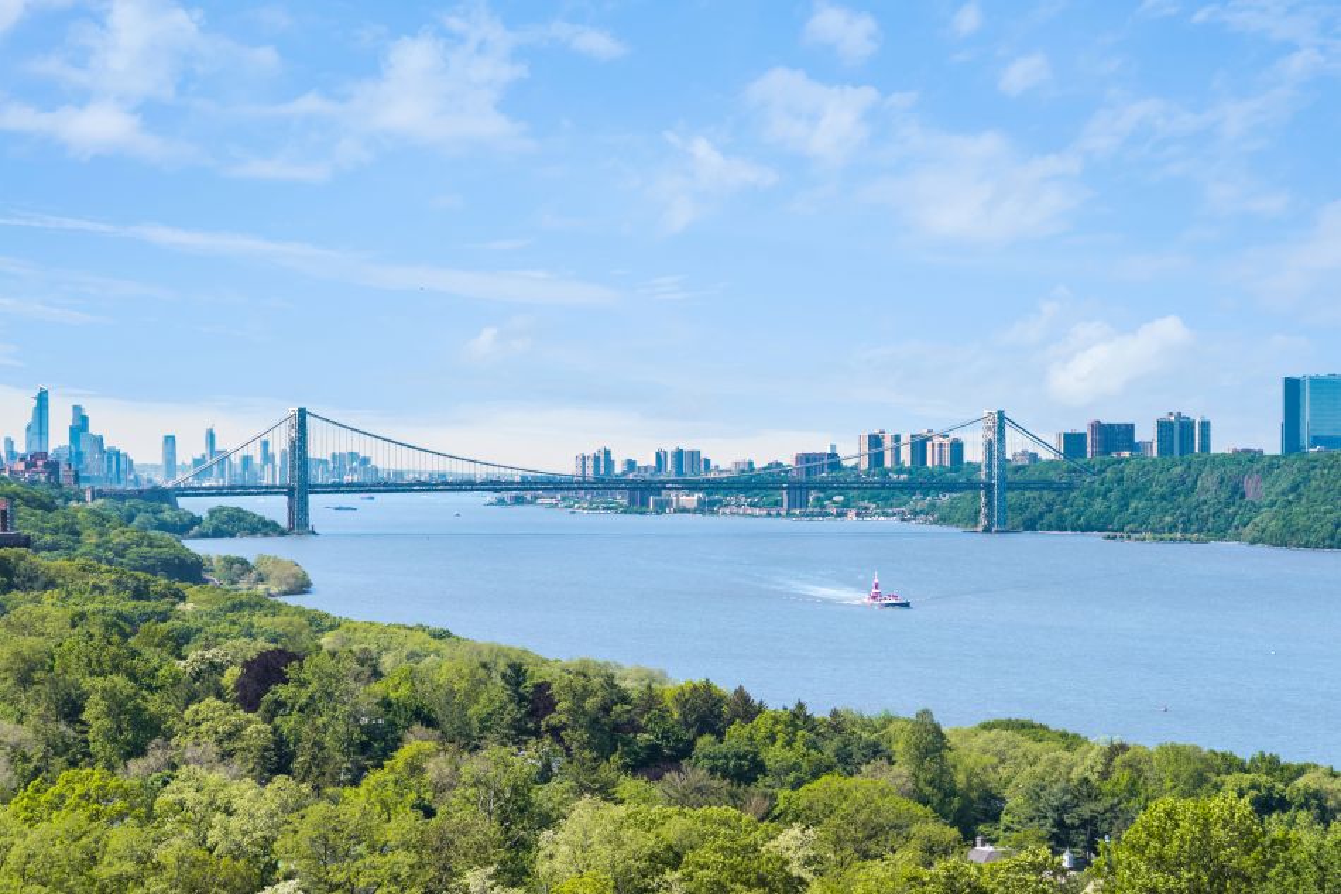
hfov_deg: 15.3
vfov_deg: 10.2
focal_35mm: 134
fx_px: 4990
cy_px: 447
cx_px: 670
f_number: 11
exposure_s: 1/500
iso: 640
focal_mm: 134
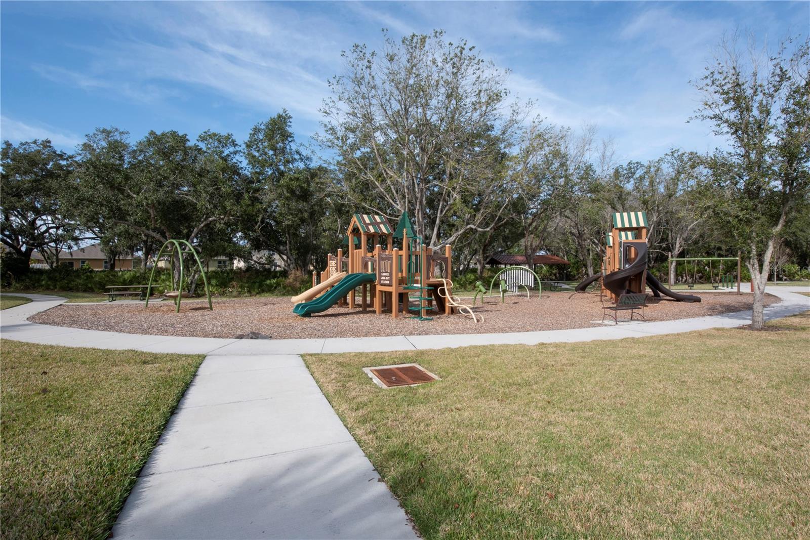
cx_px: 405
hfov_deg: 90.0
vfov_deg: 67.4
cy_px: 270
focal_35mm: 18
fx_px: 405
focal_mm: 18
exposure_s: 1/100
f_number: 22
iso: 500
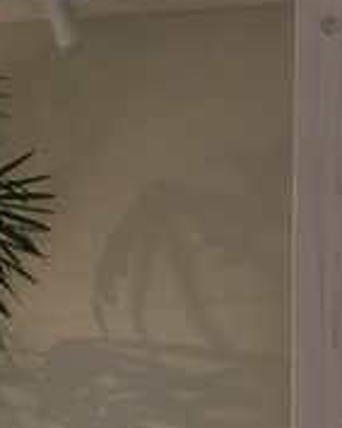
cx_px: -104
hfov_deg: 14.4
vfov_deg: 18.6
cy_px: 368
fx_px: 1293
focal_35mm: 102
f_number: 2.2
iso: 160
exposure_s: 1/30
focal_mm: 4.15
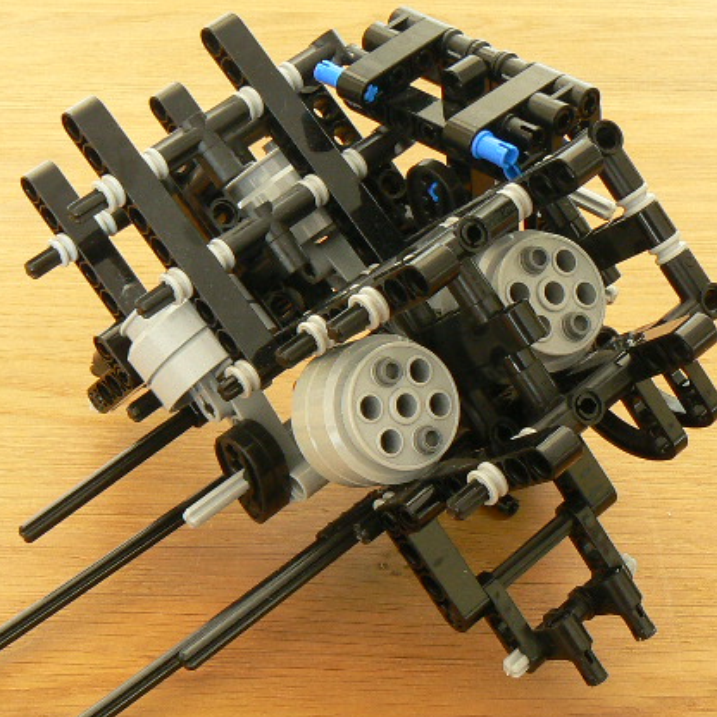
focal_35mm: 72
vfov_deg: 24.0
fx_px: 1687
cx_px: 255
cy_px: 383
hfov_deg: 23.9
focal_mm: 6.5
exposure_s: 2
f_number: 5
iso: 100
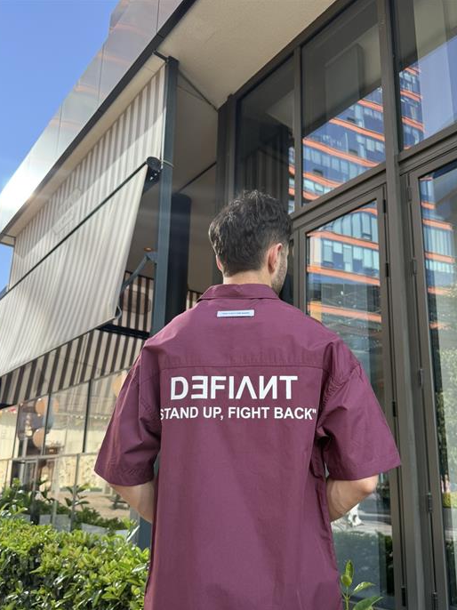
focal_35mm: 28
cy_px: 355
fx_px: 493
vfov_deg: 63.1
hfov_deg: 49.7
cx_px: 240
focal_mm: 6.76
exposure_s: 1/750
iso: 100
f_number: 1.78
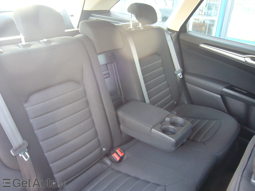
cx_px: 128
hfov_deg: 63.4
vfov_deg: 49.7
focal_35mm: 28
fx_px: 206
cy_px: 96
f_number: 2.8
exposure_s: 1/15
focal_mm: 4.6
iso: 200
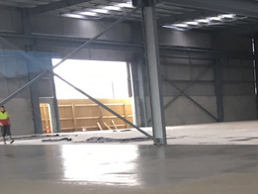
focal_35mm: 89
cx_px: 313
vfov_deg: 15.9
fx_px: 664
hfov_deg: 20.5
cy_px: 238
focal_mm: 4.15
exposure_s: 1/33
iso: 64
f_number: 2.2
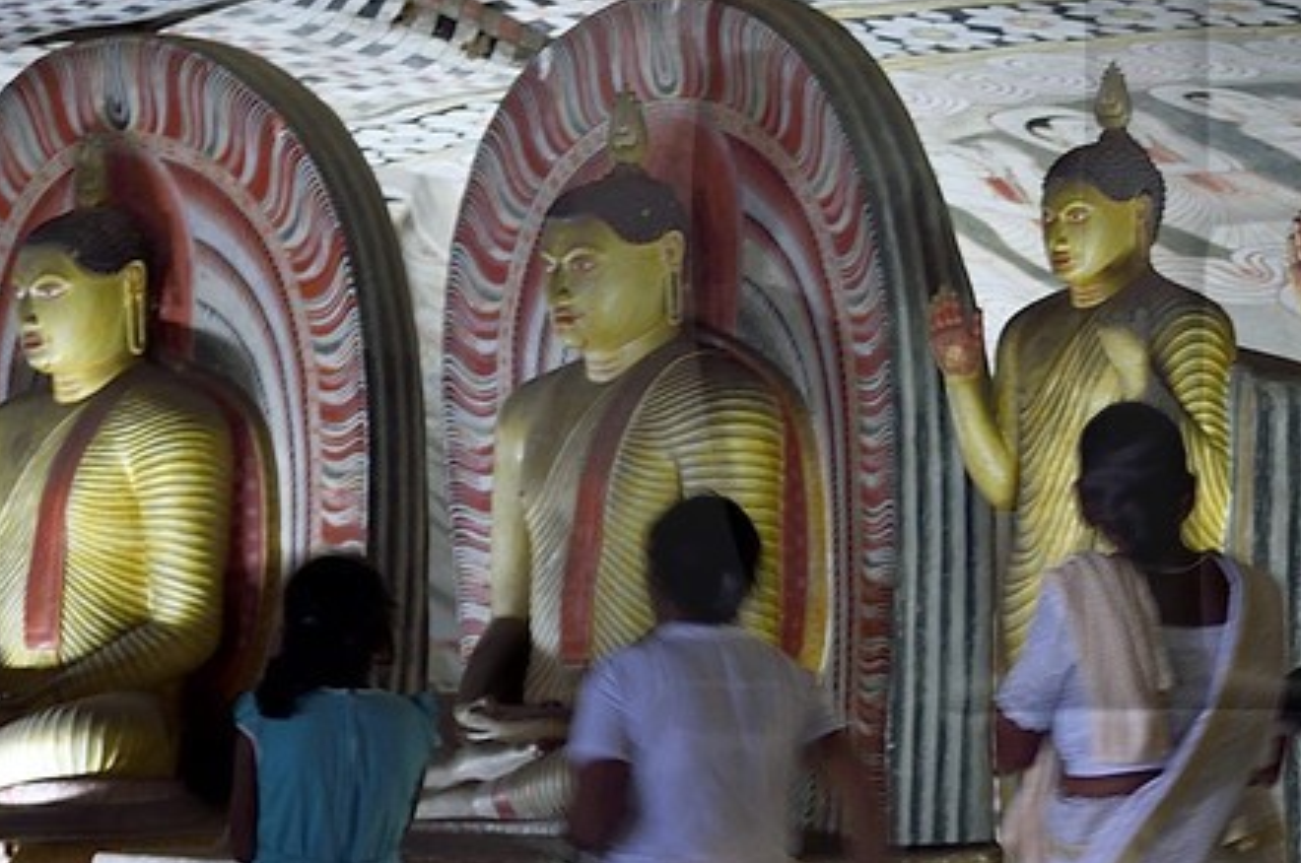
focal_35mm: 182
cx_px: 1777
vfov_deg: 7.5
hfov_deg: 11.0
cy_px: 231
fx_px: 6568
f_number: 3.2
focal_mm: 50
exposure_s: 1/13
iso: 800
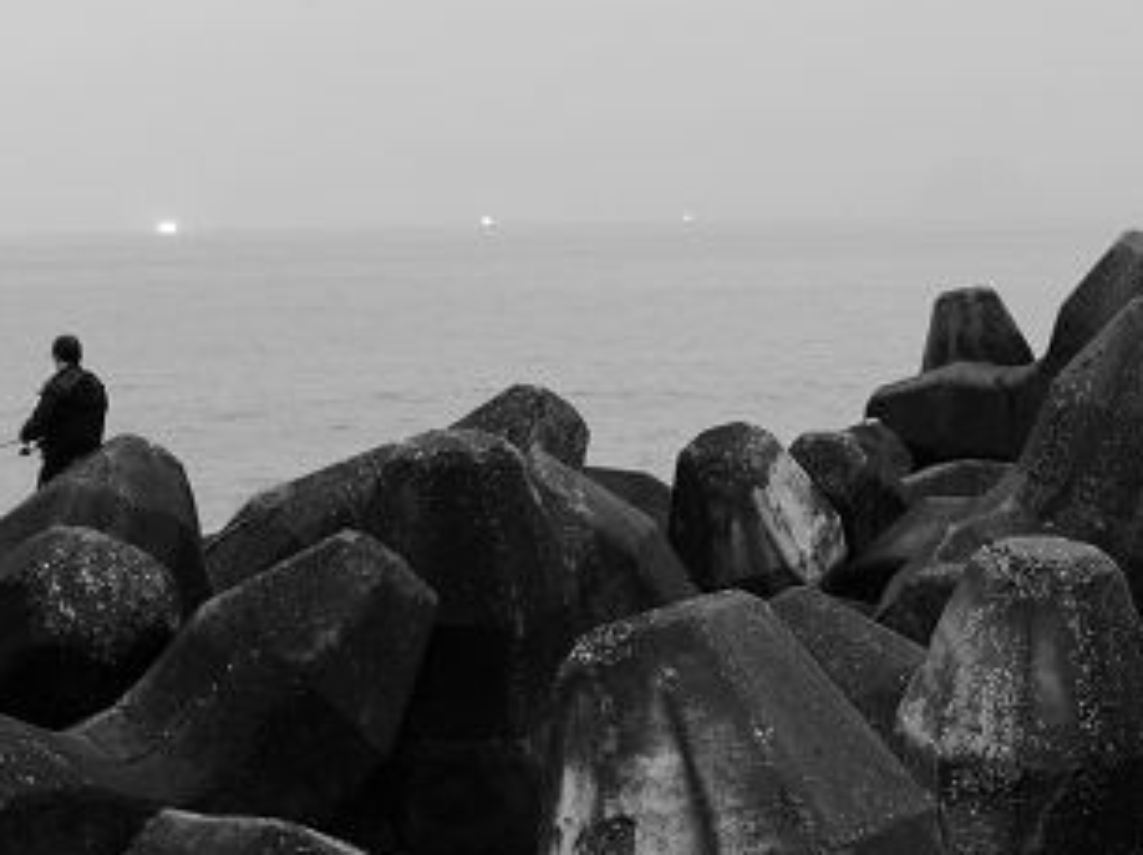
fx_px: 2903
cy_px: 644
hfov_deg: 21.9
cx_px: 982
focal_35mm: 88
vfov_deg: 16.7
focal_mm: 35
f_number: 8
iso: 800
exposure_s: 1/10
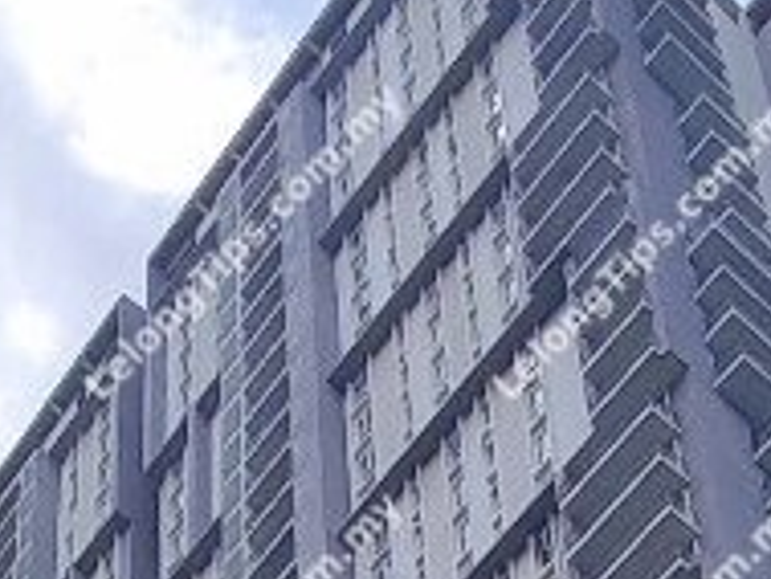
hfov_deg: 18.2
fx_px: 2385
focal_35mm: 107
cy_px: 1566
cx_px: 579
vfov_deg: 10.8
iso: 50
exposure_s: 1/1748
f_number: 2.2
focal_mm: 1.65
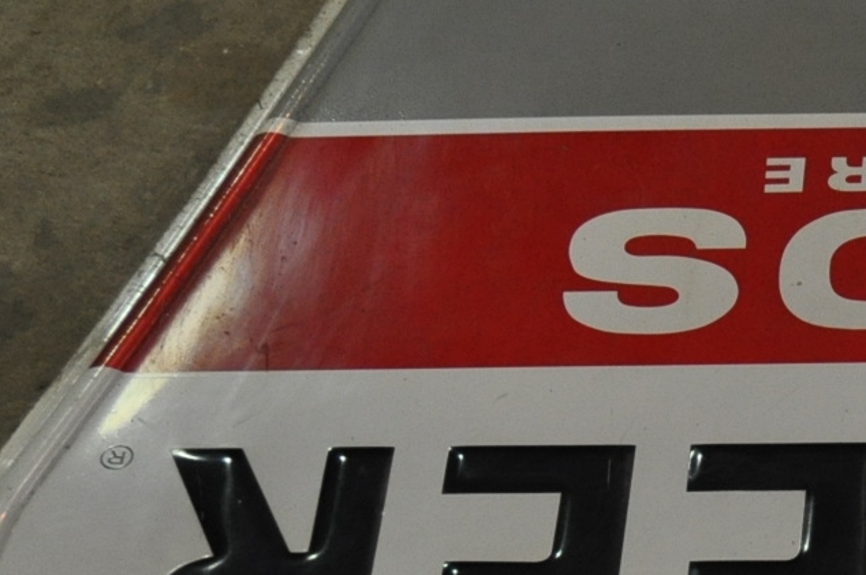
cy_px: 787
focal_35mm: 142
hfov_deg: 14.1
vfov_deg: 9.4
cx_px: 1012
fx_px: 3411
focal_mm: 28
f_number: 4.5
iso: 800
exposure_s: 1/50
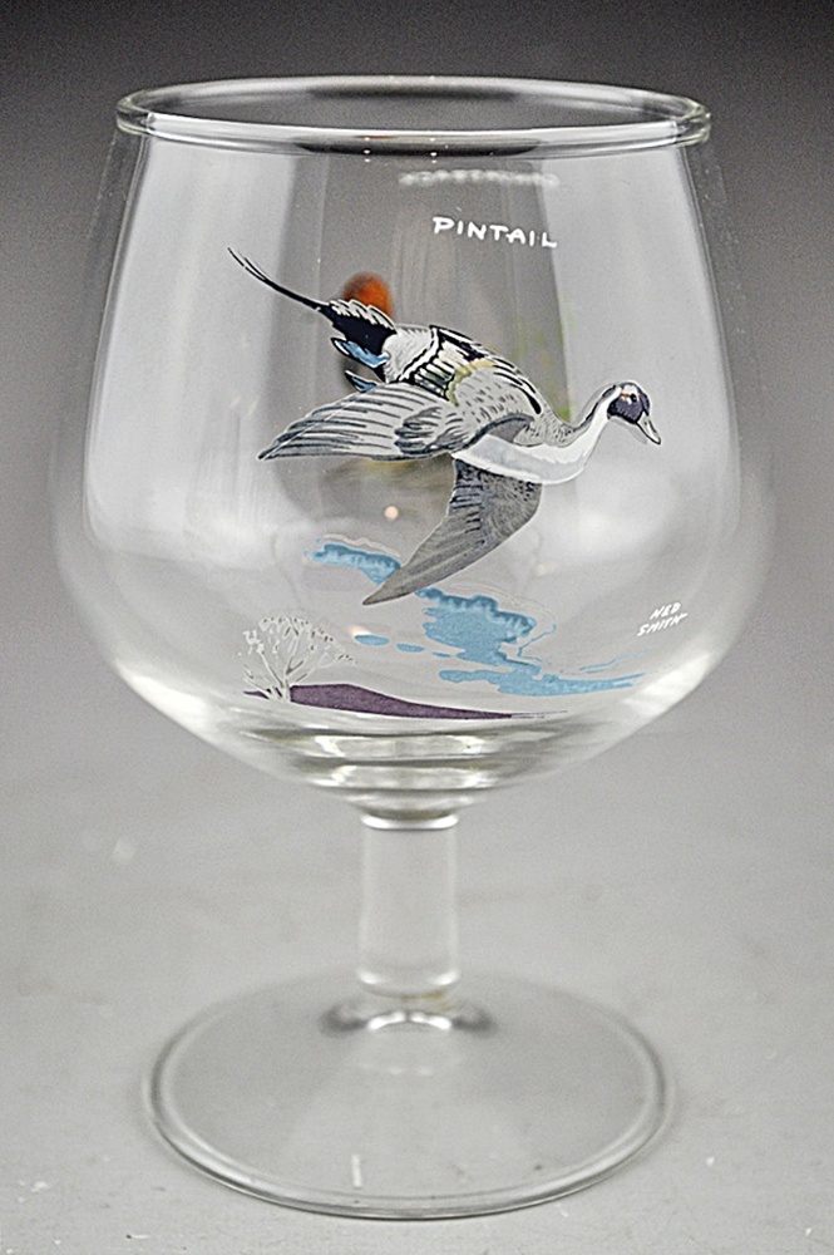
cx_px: 417
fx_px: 2506
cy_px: 628
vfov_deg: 28.1
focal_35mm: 72
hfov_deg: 18.9
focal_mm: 48
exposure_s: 1/125
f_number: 5.6
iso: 400
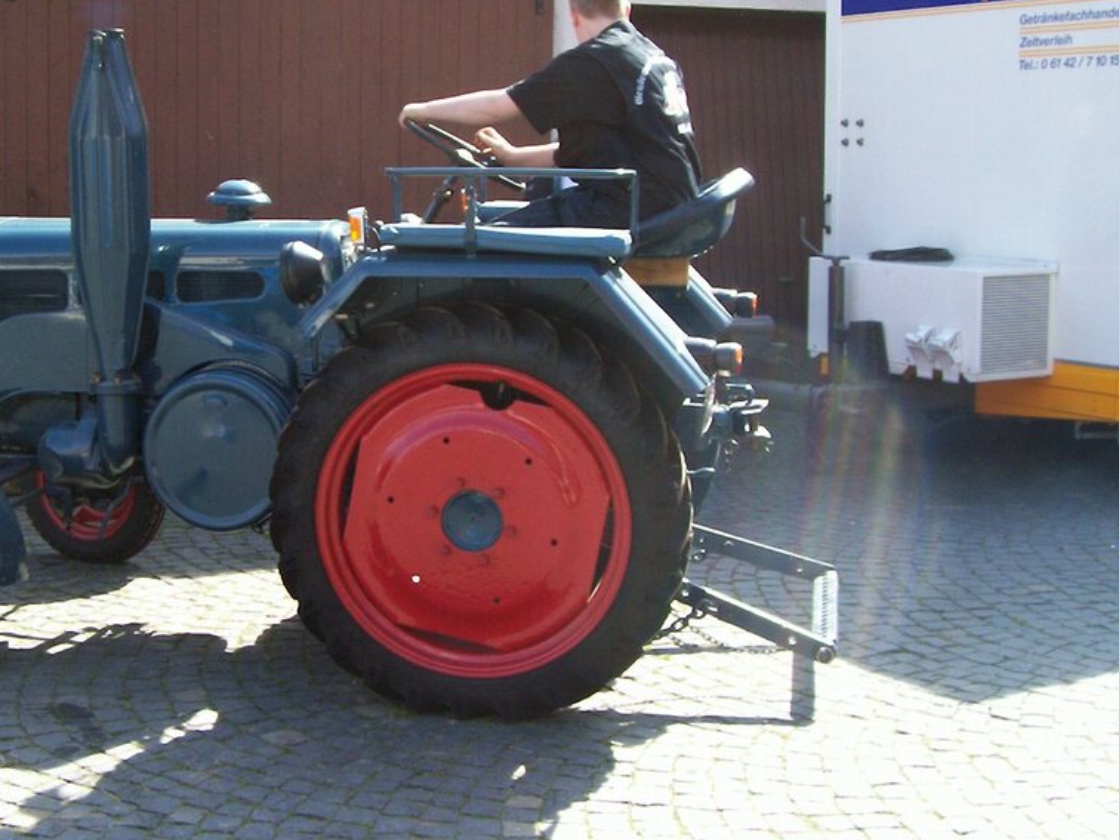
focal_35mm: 54
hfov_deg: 35.2
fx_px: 1746
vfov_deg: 27.0
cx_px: 383
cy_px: 321
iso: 80
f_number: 2.7
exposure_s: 1/346
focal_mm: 5.6
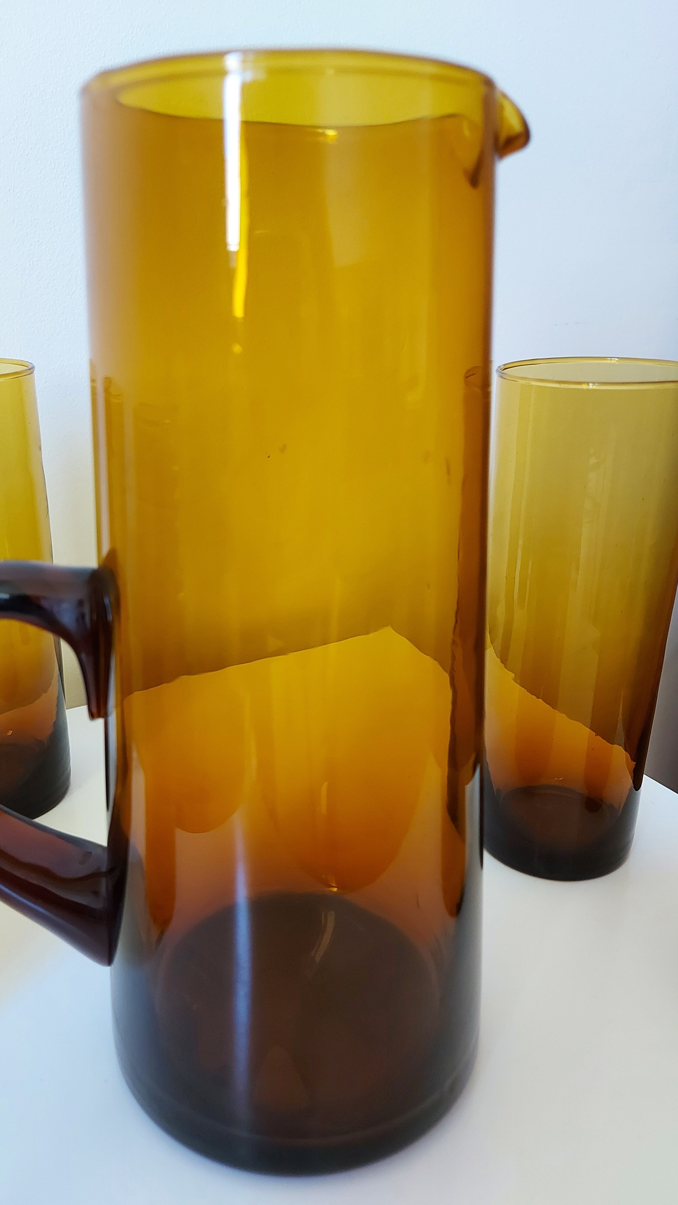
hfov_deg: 42.7
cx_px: 282
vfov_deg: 69.9
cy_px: 615
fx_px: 863
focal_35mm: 27
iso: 250
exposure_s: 1/40
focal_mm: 5.23
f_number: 1.8
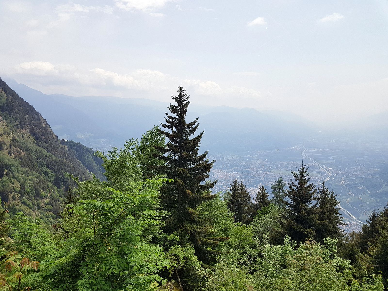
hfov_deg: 67.3
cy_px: 146
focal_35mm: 26
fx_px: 291
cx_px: 194
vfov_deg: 53.1
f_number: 1.7
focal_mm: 4.2
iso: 50
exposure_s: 1/3288
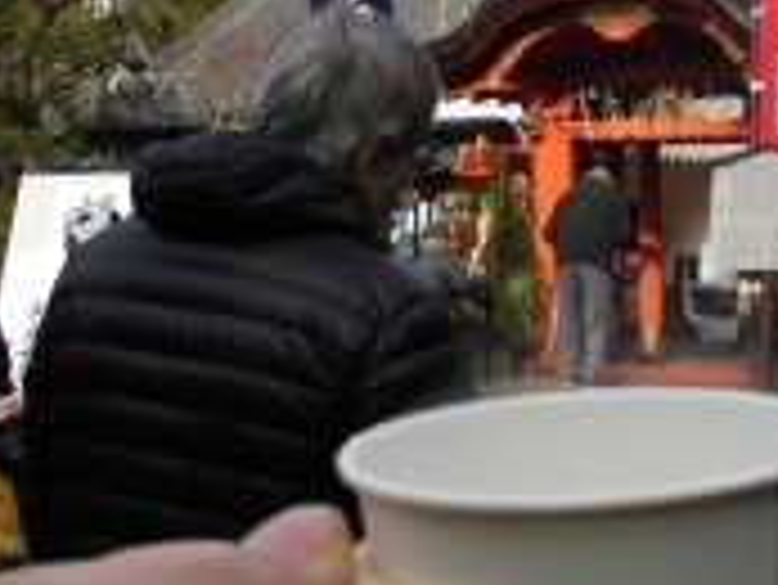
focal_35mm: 88
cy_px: 162
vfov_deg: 16.7
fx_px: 1979
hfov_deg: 21.9
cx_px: 630
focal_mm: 6.9
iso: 100
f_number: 4.2
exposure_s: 1/250
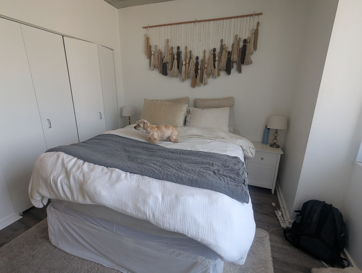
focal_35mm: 16
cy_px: 136
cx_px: 181
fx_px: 168
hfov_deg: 94.4
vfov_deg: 78.2
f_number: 2.2
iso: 235
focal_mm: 2.35
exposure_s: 1/203
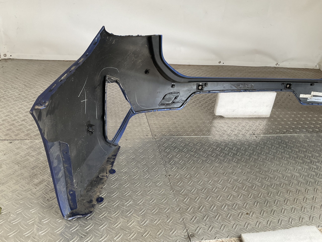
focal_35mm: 29
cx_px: 161
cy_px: 121
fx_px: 270
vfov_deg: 48.2
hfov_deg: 61.7
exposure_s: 1/50
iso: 50
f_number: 1.8
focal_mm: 3
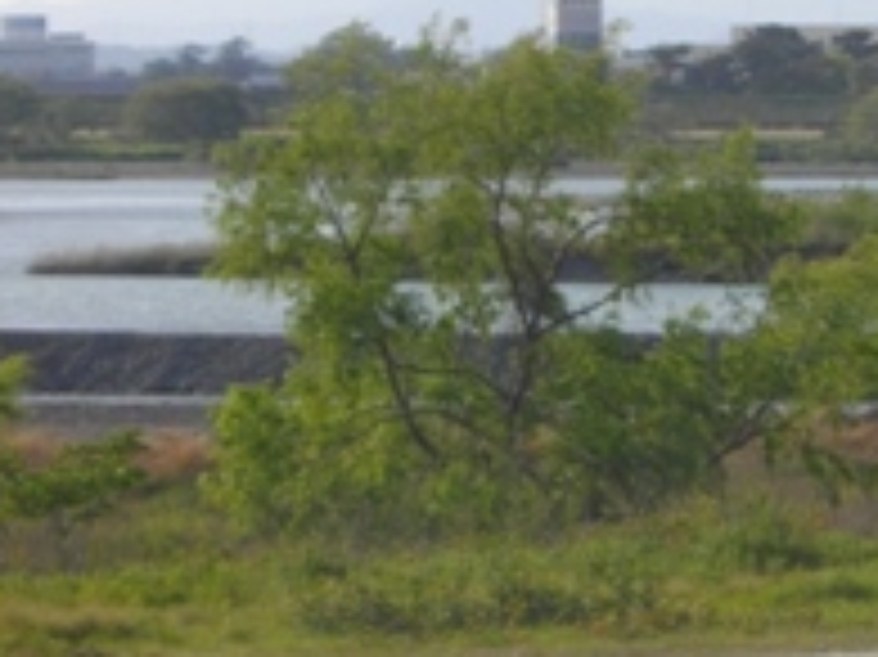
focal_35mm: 221
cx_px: 968
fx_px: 5602
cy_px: 126
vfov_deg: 6.7
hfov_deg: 8.9
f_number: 5.2
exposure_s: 1/500
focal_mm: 17.1
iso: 100
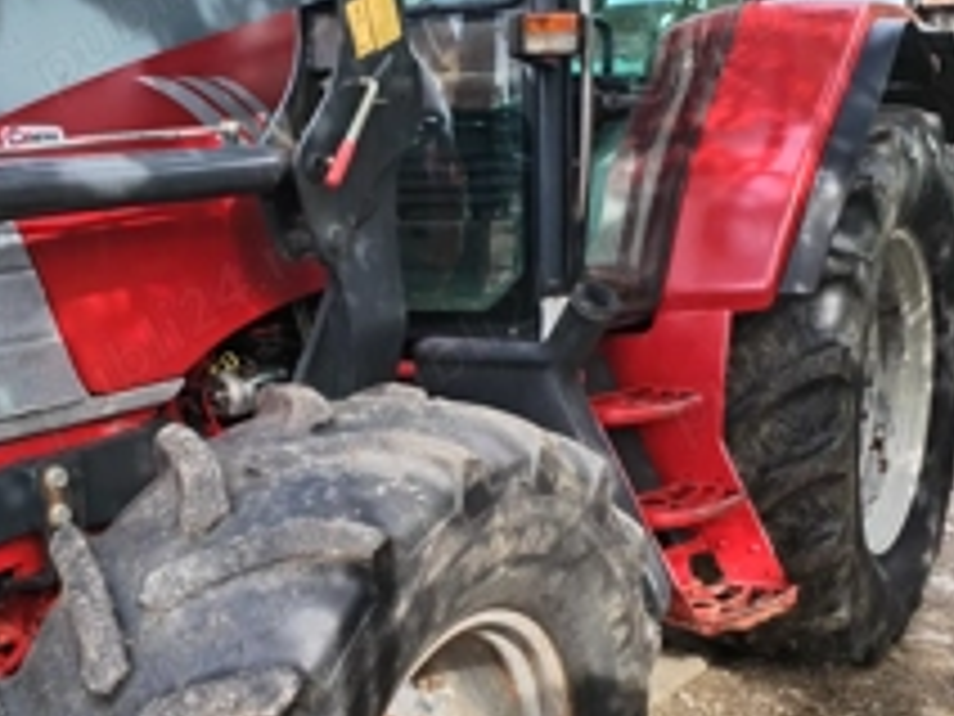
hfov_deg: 38.6
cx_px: 338
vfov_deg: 29.6
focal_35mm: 49
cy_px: 401
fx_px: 1350
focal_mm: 4.75
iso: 100
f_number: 1.8
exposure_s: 1/297
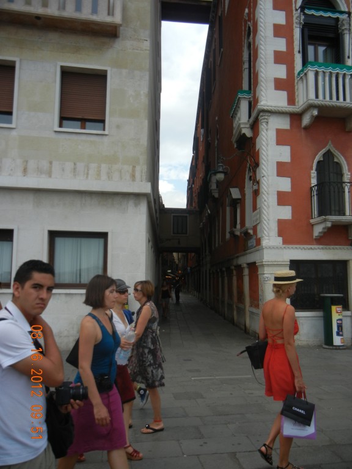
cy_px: 234
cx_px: 176
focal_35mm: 30
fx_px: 407
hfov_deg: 46.8
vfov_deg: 60.0
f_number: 3.5
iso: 160
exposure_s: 1/488
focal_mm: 5.4
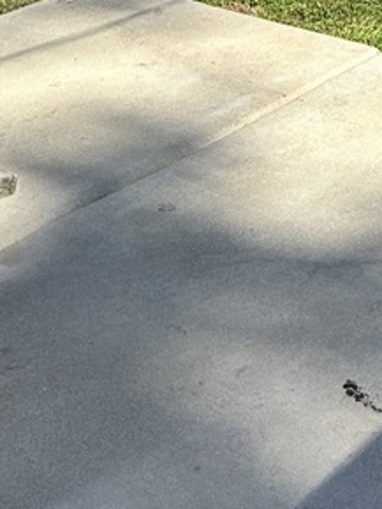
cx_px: 685
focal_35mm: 97
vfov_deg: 17.2
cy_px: -352
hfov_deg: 13.7
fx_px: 1426
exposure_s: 1/1449
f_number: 1.5
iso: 50
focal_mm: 5.7
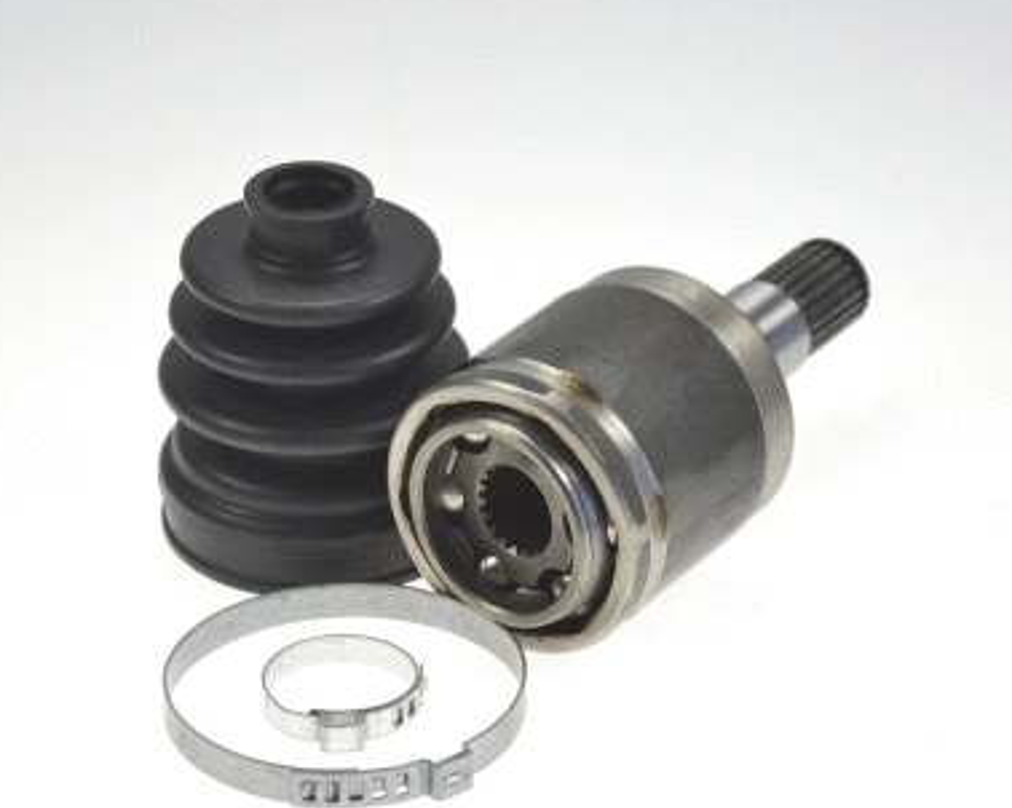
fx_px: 4992
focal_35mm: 167
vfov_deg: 9.3
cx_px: 523
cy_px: 428
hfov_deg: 11.6
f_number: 5.3
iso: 100
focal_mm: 75
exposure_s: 1/100
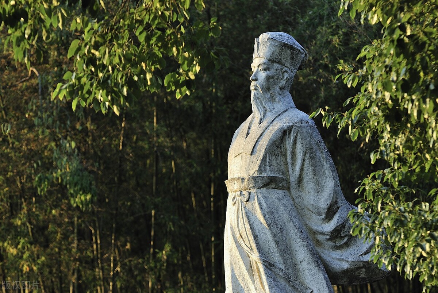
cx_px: 219
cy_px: 146
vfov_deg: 6.8
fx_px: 2466
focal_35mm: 202
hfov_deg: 10.1
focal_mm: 135
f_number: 4.5
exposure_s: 1/60
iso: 100
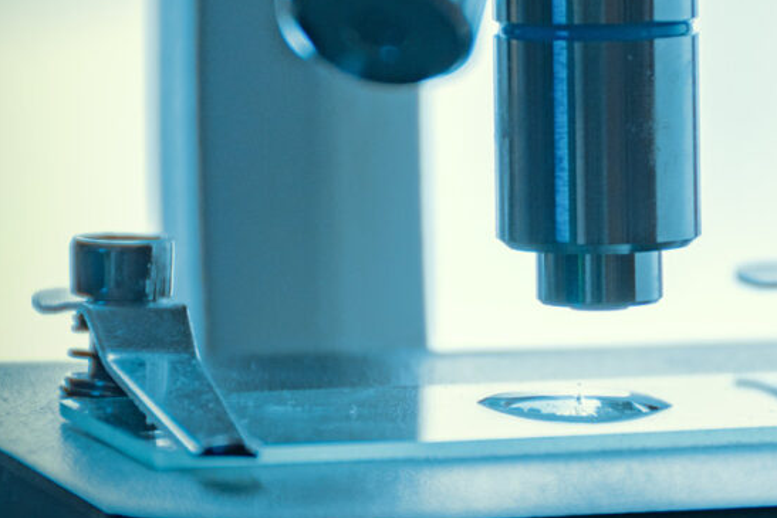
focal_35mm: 281
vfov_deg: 4.9
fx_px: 6066
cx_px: 724
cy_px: 103
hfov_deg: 7.3
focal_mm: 100
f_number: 5.6
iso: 100
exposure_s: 1/3.33
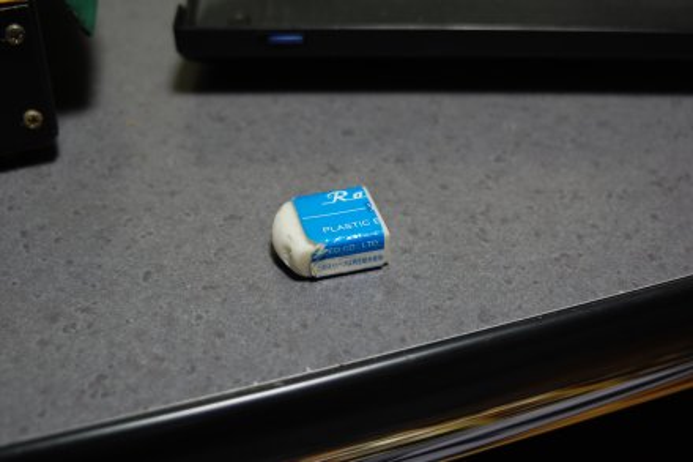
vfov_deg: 23.8
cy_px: 231
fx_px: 1097
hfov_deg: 35.1
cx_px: 346
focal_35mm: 57
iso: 200
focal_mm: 38
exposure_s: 1/10
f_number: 3.5
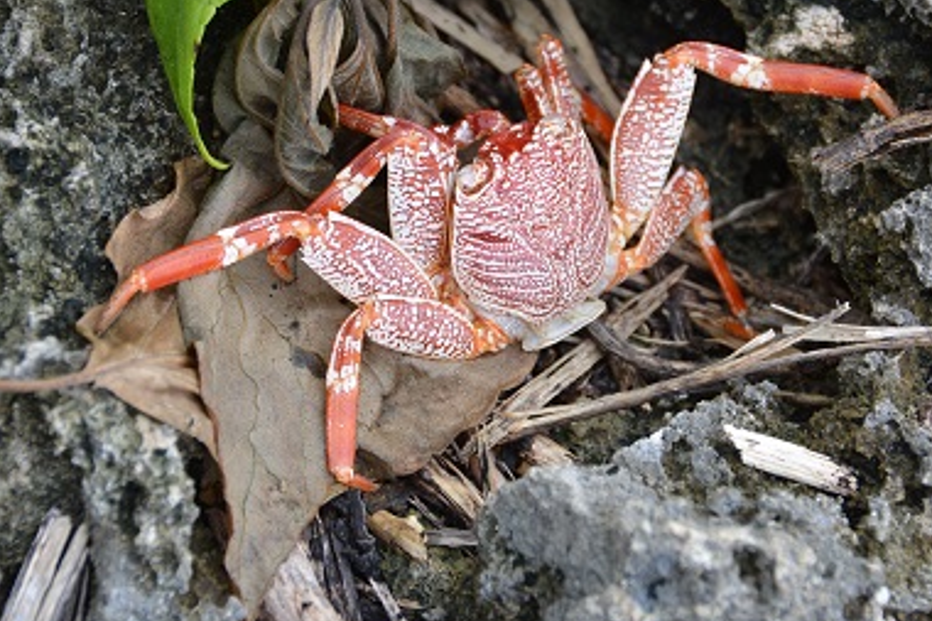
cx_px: 522
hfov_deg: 13.0
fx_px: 4088
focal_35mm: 158
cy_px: 237
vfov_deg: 8.7
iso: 200
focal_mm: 80
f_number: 7.1
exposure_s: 1/200
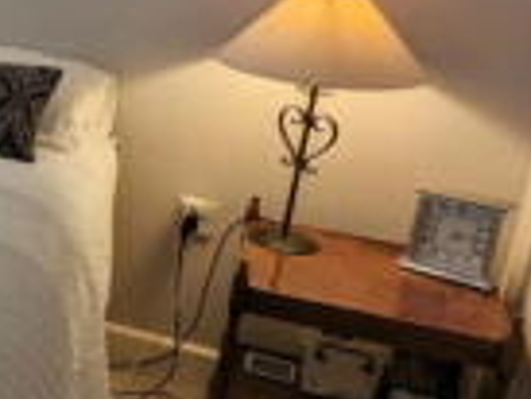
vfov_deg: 21.4
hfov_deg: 20.1
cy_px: 79
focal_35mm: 68
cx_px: -440
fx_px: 1044
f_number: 2.2
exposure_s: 1/50
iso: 52
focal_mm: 2.35
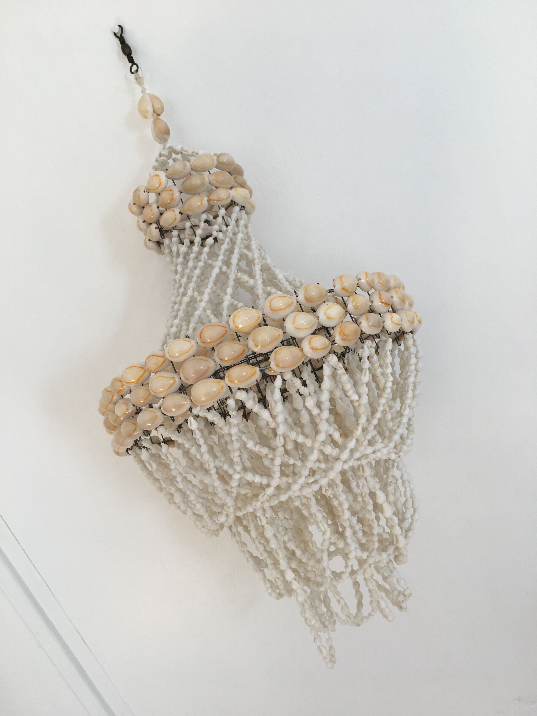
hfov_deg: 48.2
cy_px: 358
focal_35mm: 29
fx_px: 600
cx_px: 268
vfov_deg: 61.7
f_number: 2.2
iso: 40
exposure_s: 1/100
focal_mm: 4.15
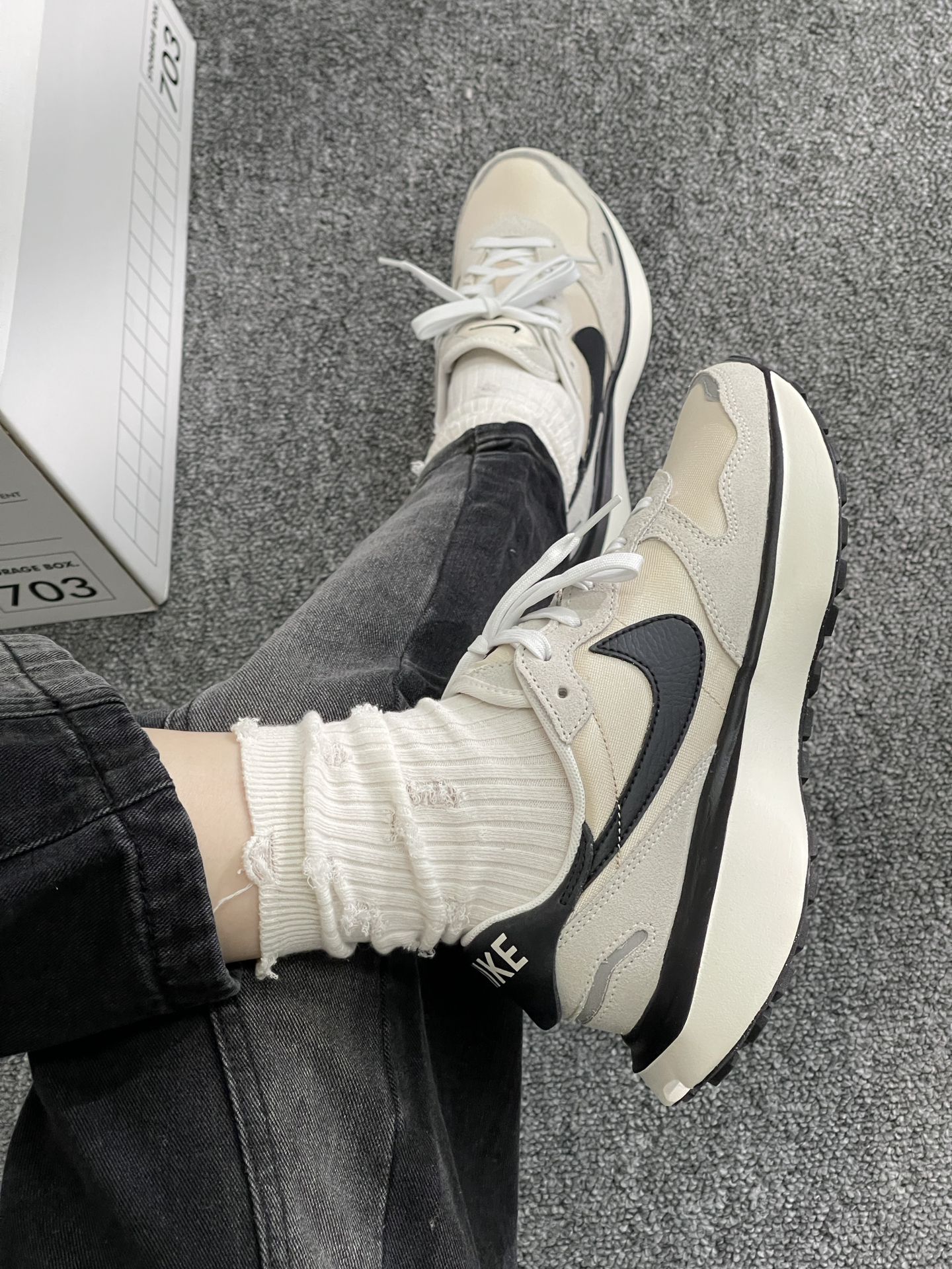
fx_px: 2347
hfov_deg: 22.9
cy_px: 634
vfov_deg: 30.3
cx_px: 476
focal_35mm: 64
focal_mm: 7.5
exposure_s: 1/100
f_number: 2.2
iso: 200
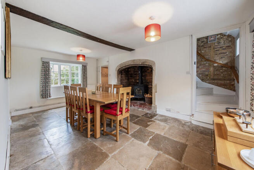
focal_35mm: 14
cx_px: 127
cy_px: 85
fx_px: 99
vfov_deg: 81.2
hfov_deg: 104.2
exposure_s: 1/8
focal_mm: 14
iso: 320
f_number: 9
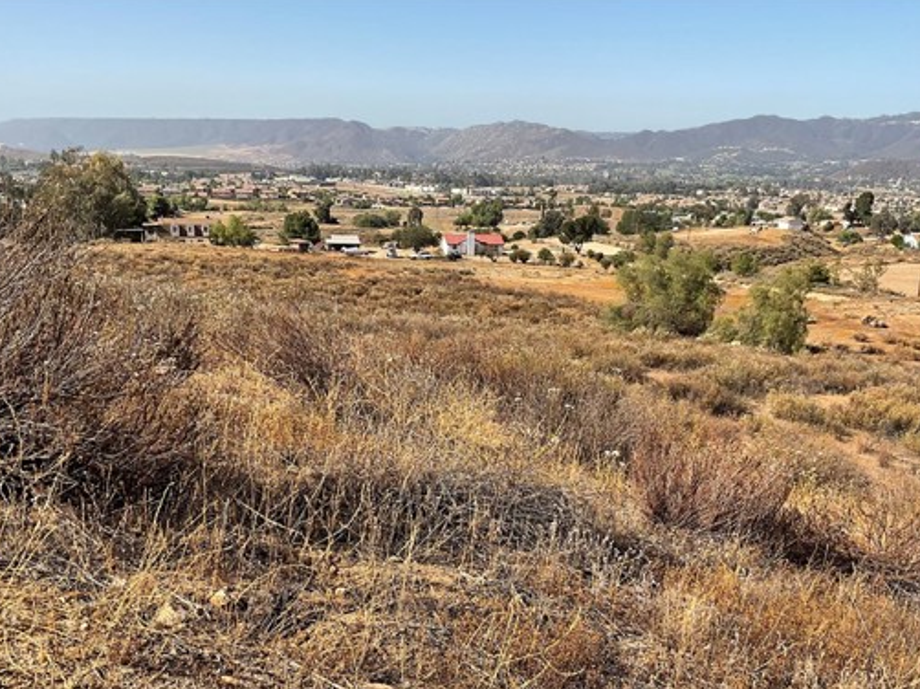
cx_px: 475
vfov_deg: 38.4
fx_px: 983
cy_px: 434
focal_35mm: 37
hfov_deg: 50.2
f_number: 1.8
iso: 16
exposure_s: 1/1451
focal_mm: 3
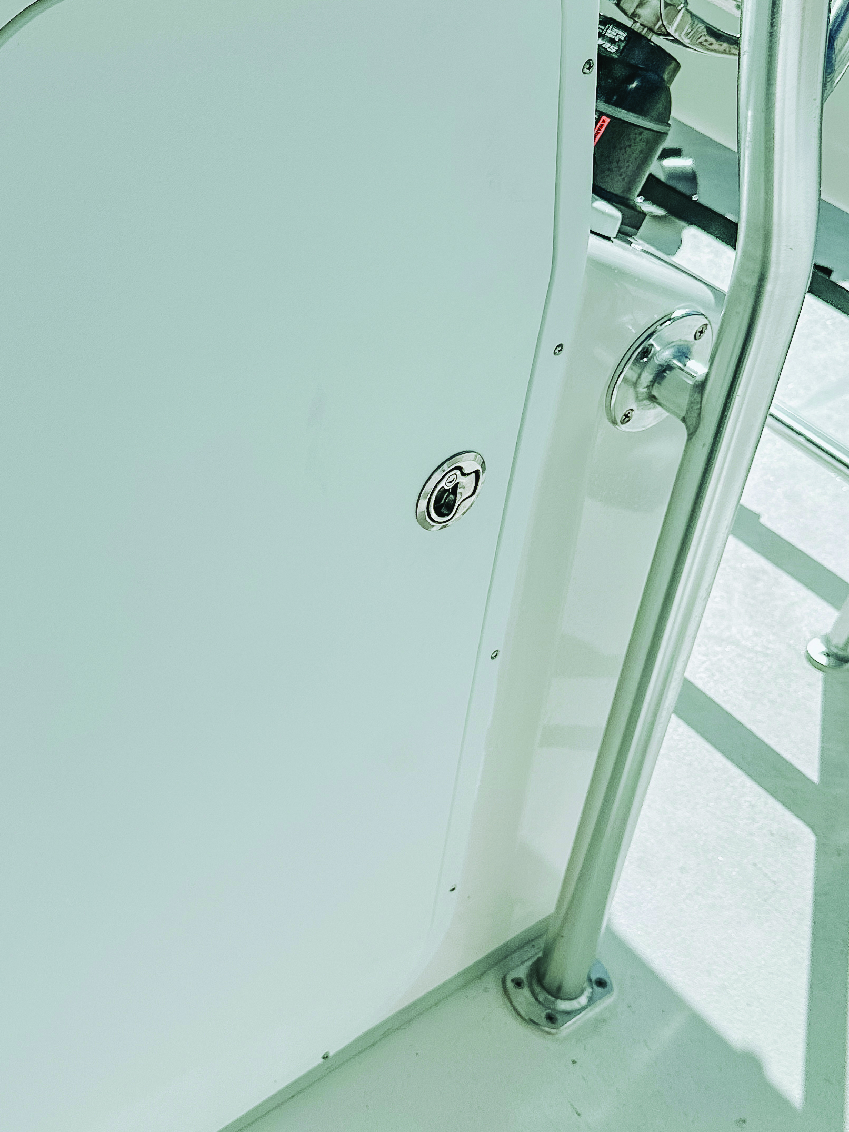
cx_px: 299
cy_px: 485
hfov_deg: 32.0
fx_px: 1471
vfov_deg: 42.0
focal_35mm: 45
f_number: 1.8
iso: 80
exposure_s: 1/13700
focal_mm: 6.86
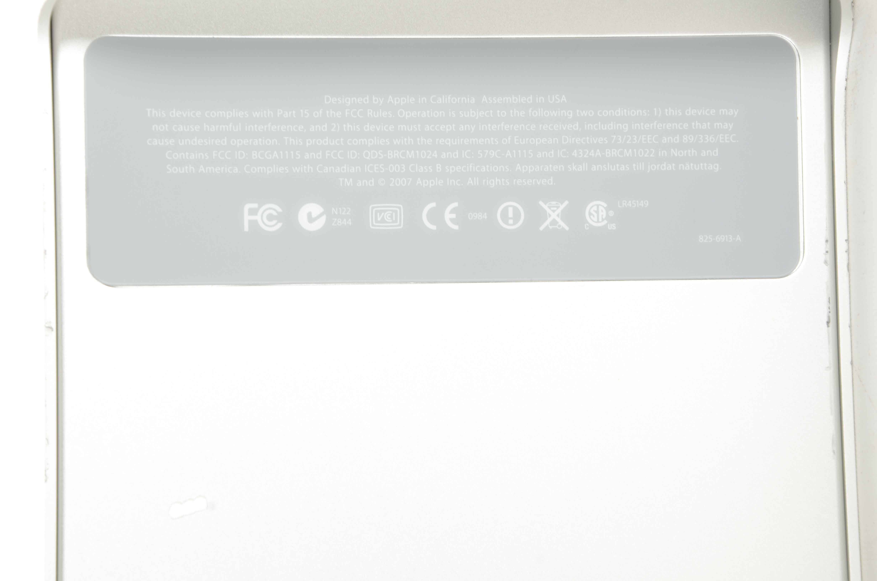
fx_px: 2735
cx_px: 438
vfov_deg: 12.1
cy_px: 290
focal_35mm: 112
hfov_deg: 18.2
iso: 200
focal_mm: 75
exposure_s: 1/160
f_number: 10
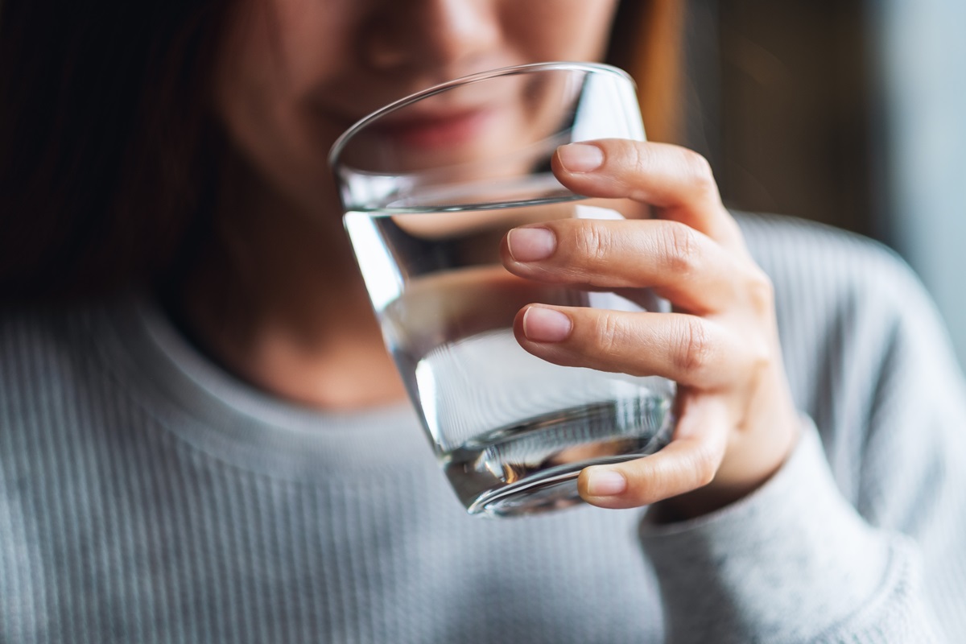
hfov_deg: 24.2
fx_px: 2254
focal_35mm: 84
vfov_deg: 16.3
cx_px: 483
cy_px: 322
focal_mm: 56
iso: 200
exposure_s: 1/950
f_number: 1.2
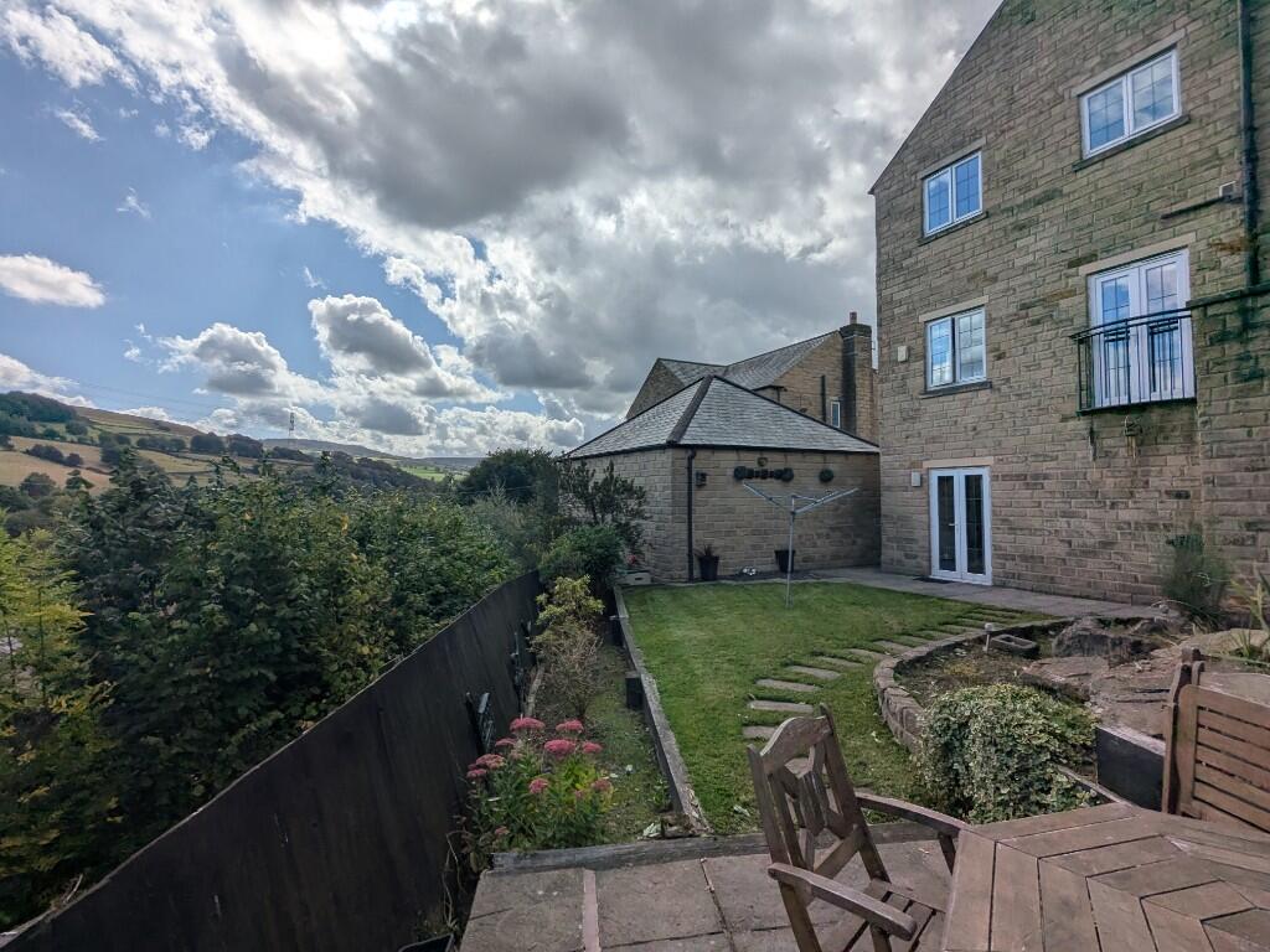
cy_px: 476
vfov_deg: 78.1
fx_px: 587
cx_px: 635
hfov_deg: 94.5
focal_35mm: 16
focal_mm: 2.35
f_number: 2.2
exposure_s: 1/3322
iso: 34
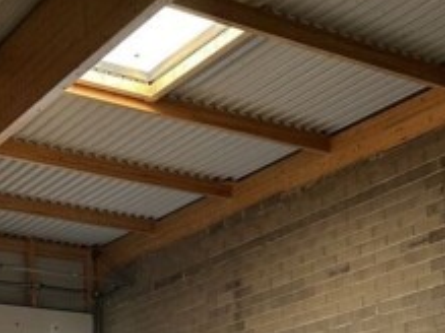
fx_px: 887
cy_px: 428
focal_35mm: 69
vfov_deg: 19.7
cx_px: 52
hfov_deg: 27.3
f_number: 1.78
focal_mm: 6.86
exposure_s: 1/121
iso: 160
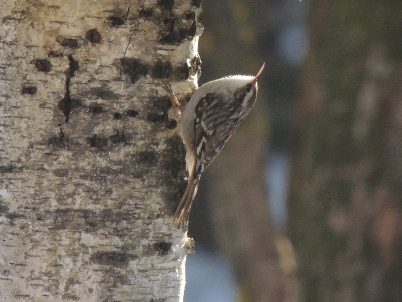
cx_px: 201
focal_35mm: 1000
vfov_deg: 1.5
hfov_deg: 2.0
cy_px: 151
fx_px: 11613
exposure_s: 1/500
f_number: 5.9
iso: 360
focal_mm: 180
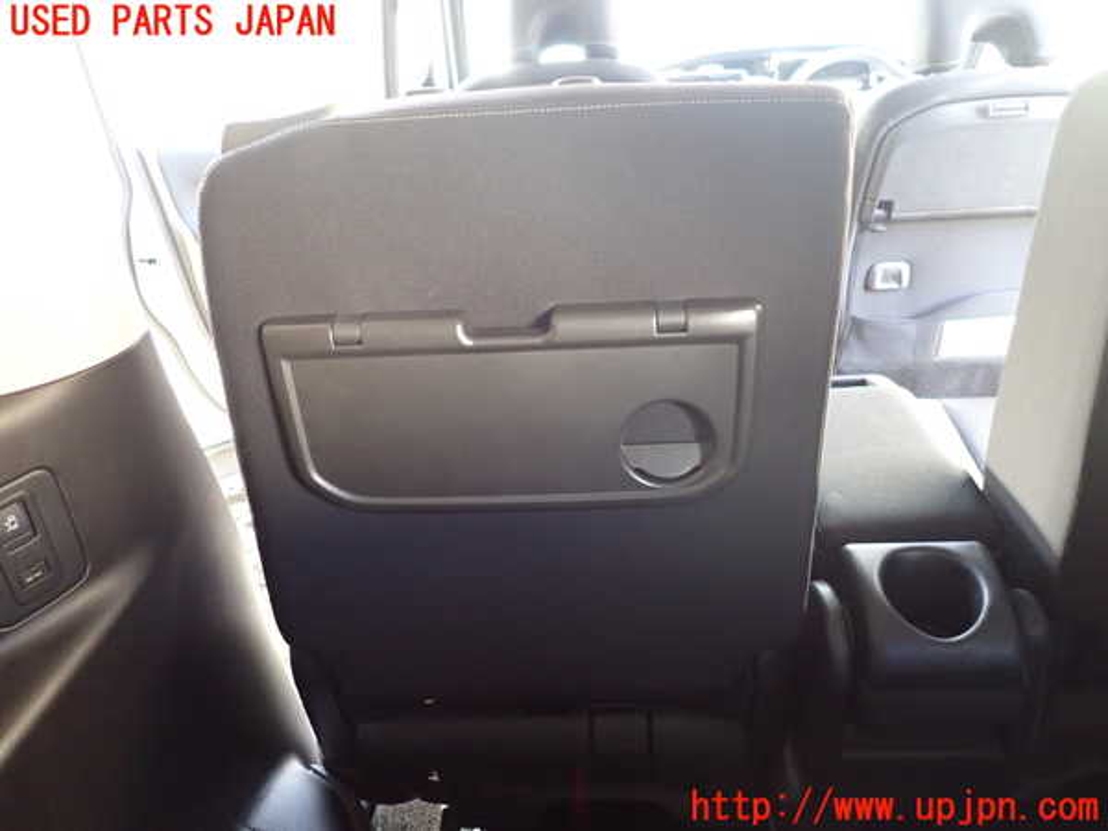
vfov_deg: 54.9
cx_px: 554
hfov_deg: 69.4
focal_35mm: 25
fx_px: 800
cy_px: 416
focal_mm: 4.5
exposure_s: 1/30
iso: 640
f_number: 2
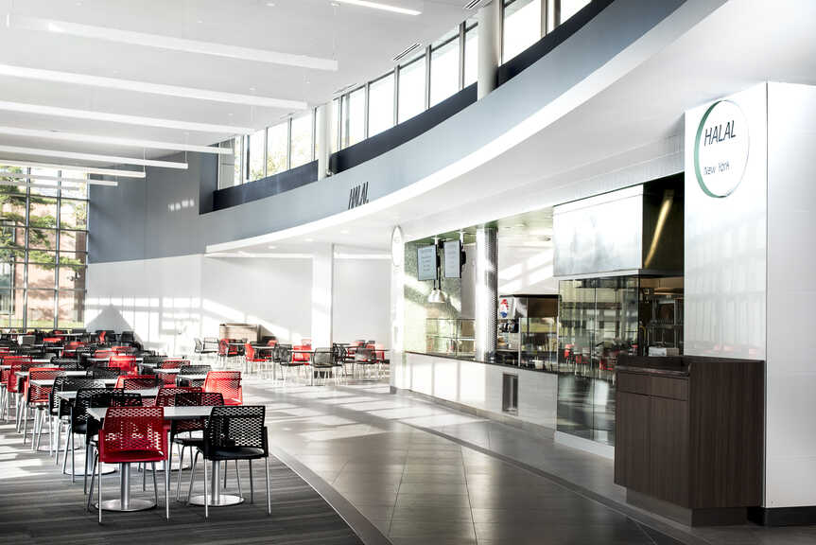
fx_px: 1020
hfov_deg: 43.6
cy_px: 272
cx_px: 408
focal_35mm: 45
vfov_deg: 29.9
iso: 200
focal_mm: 45
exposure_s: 1/8
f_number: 16
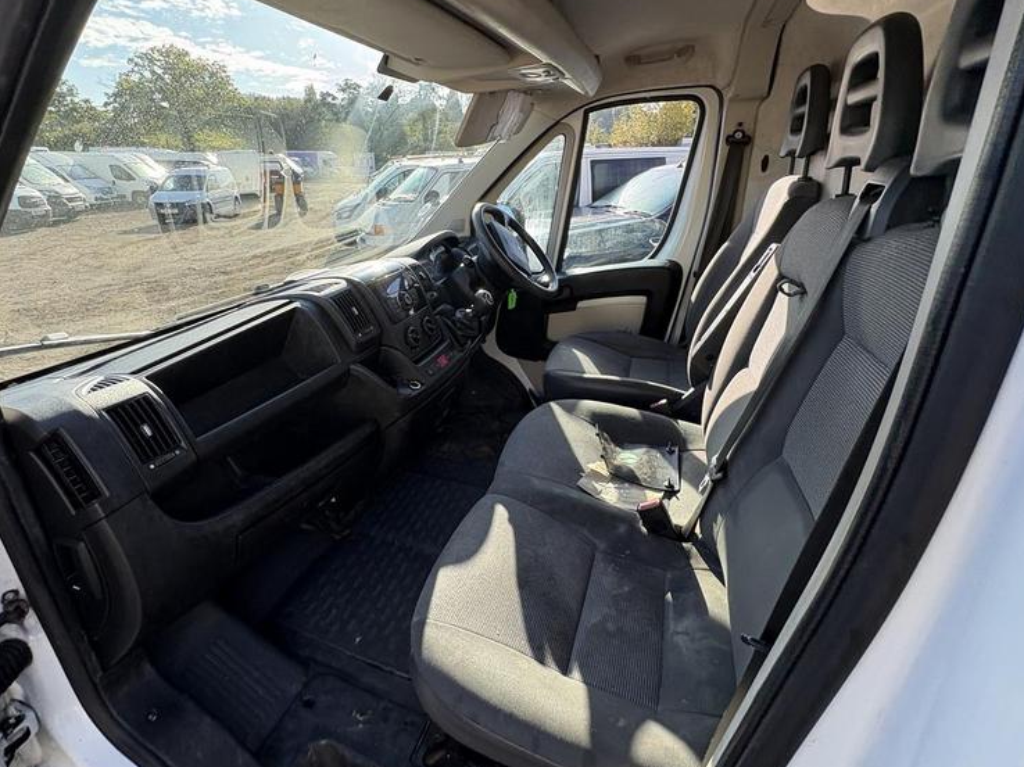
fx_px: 503
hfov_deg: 91.0
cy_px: 355
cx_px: 486
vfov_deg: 74.6
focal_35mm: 17
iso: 50
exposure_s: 1/234
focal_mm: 2.22
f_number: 2.2
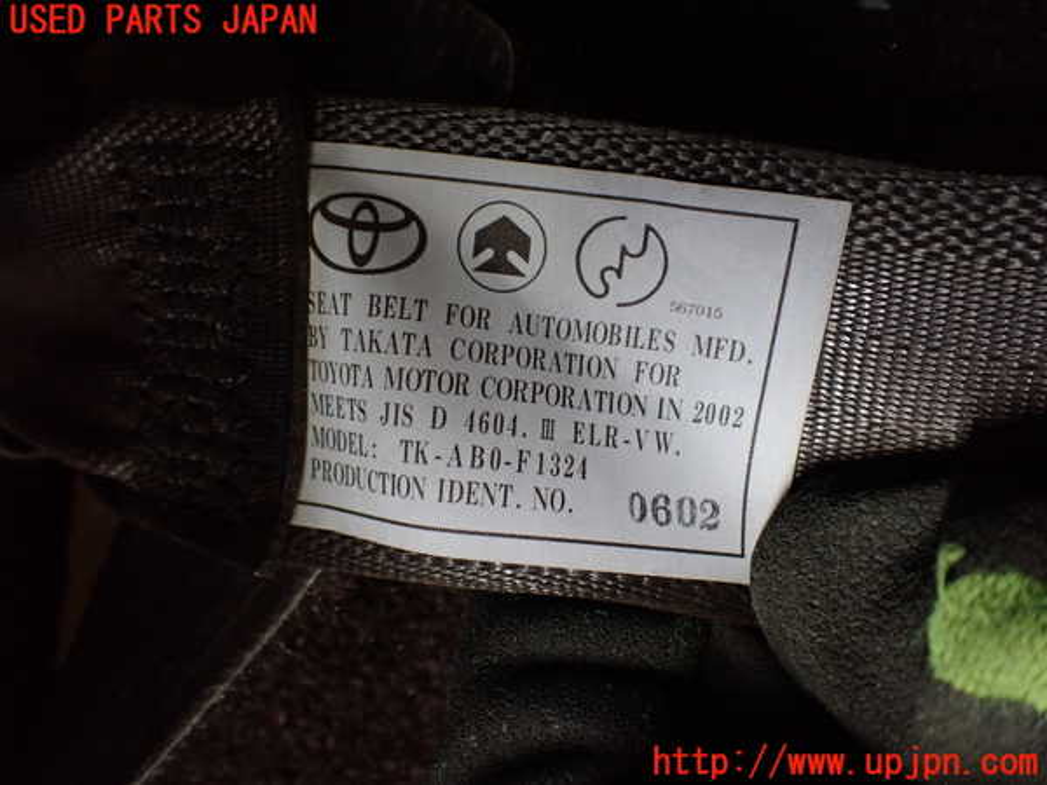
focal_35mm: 30
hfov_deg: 60.0
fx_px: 907
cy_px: 392
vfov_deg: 46.8
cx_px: 524
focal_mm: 5.4
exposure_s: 1/125
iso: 640
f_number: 2.3
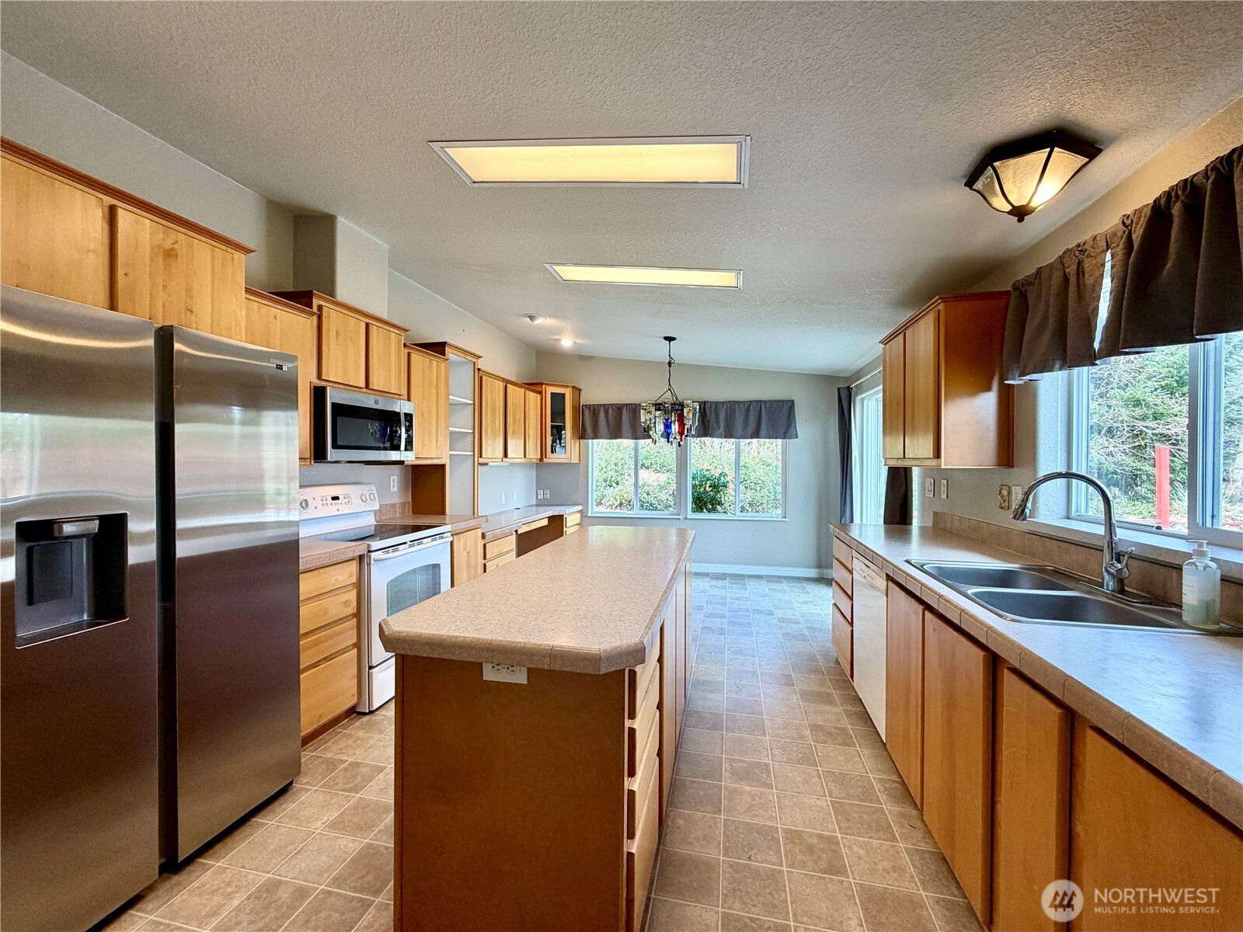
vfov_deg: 85.7
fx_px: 503
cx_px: 622
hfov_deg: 102.1
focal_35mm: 14
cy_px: 466
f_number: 2.2
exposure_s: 1/120
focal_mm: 2.22
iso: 125
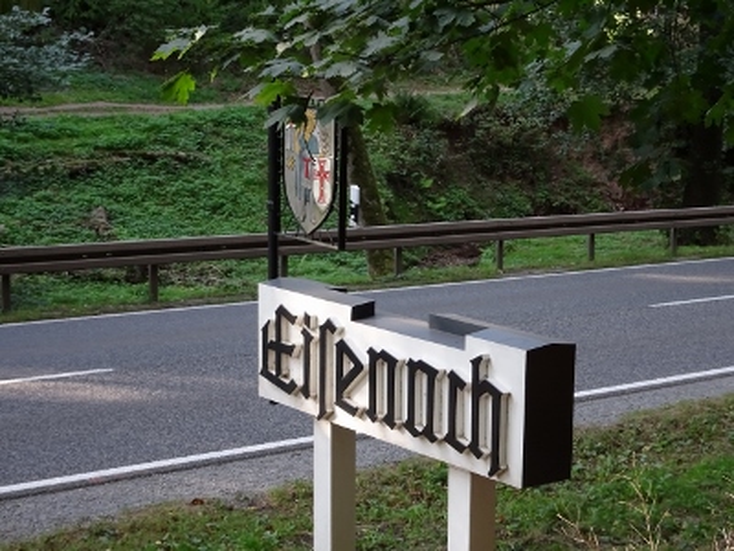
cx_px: 367
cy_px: 276
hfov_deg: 26.7
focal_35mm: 73
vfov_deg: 20.2
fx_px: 1548
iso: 500
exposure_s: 1/80
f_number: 5
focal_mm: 12.42
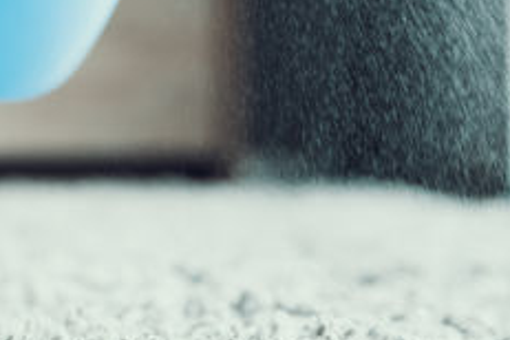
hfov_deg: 11.4
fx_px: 2493
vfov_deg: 7.6
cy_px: -189
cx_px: -145
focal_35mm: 176
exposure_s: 1/200
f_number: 3.2
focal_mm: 48
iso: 1000
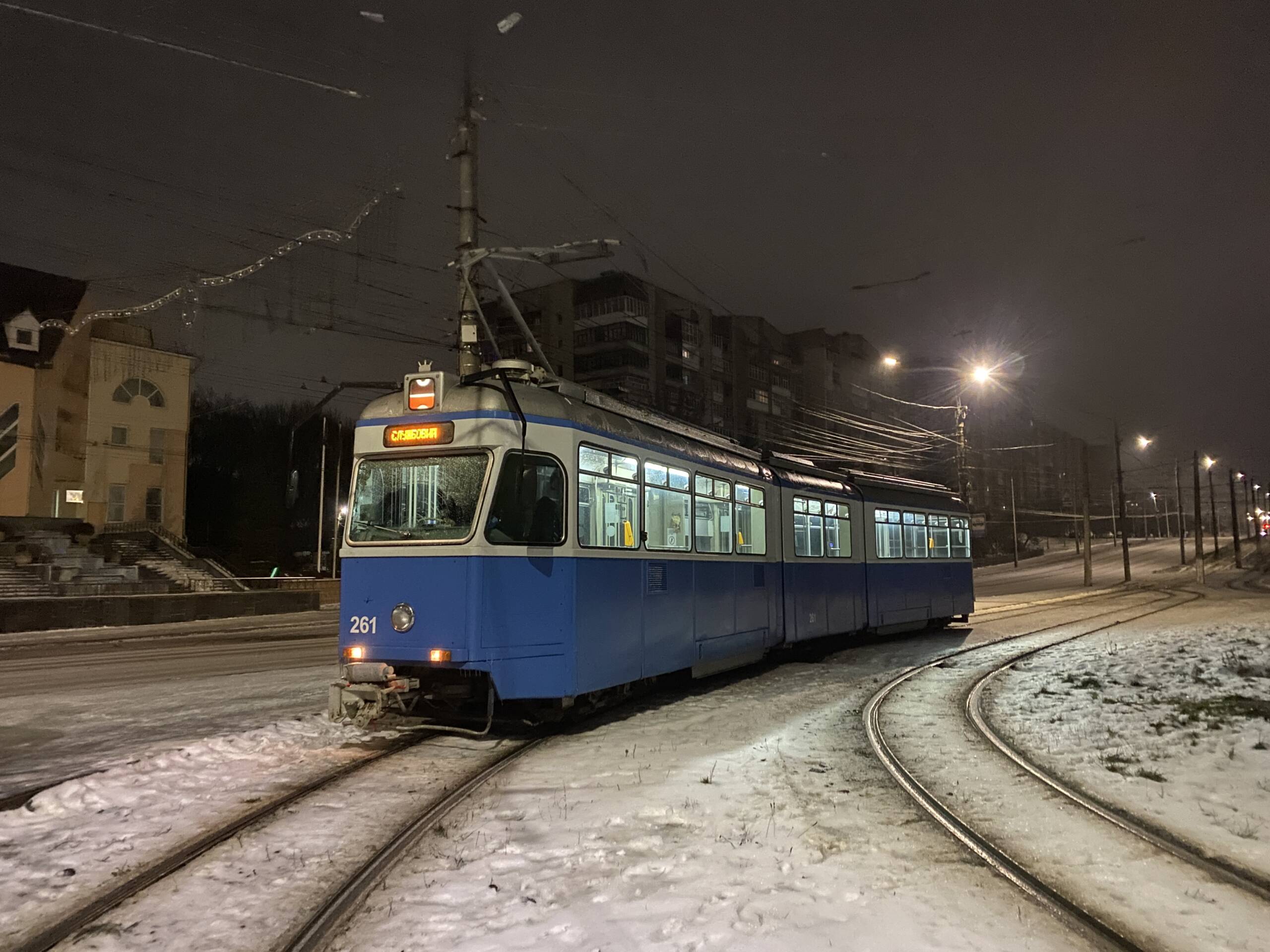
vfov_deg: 53.1
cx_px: 635
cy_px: 476
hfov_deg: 67.3
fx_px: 954
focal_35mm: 26
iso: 1000
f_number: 1.8
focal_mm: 4.25
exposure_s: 1/23
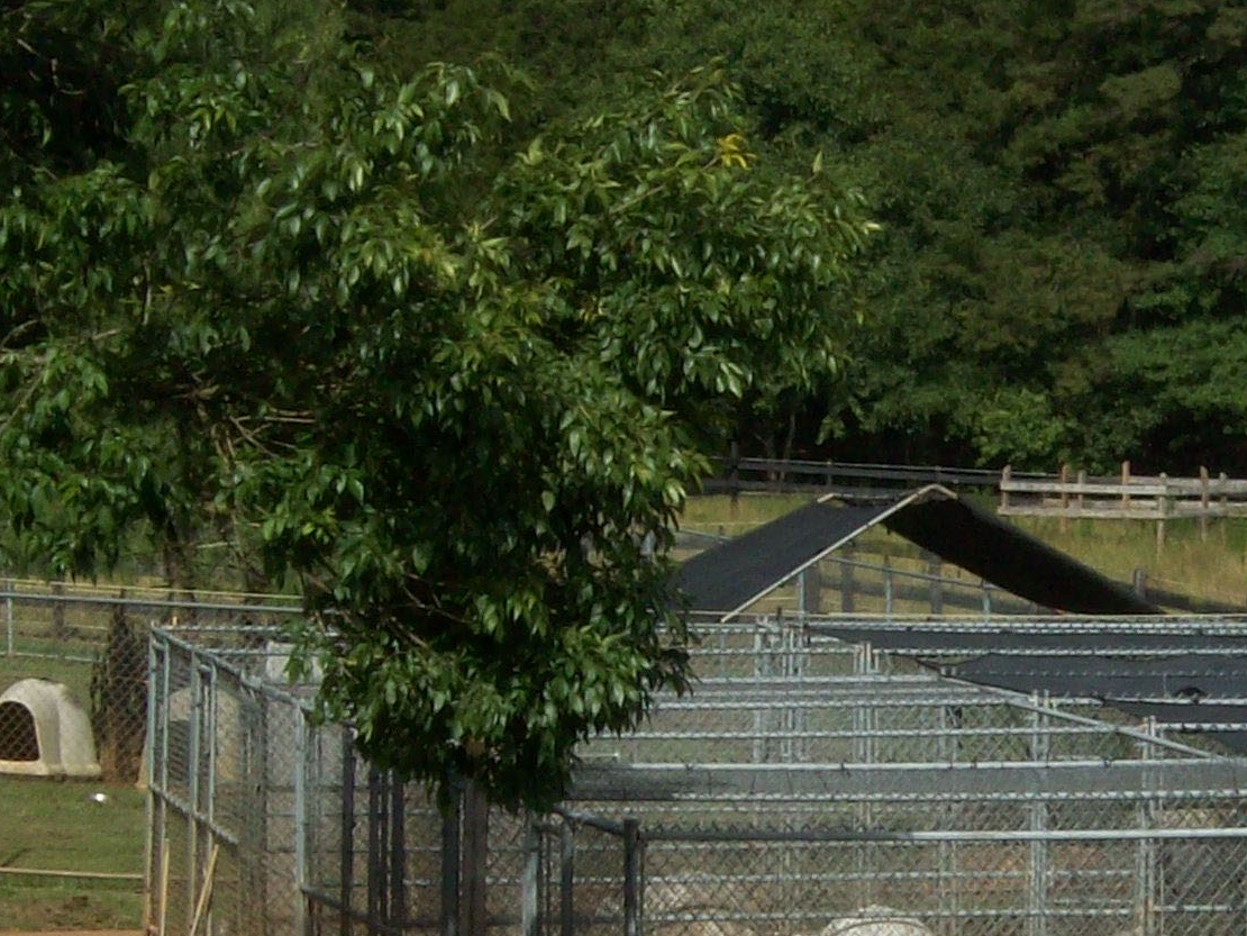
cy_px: 580
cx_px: 1072
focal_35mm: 195
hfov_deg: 10.1
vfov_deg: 7.6
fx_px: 7026
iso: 64
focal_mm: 11
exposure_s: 1/259
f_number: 7.9
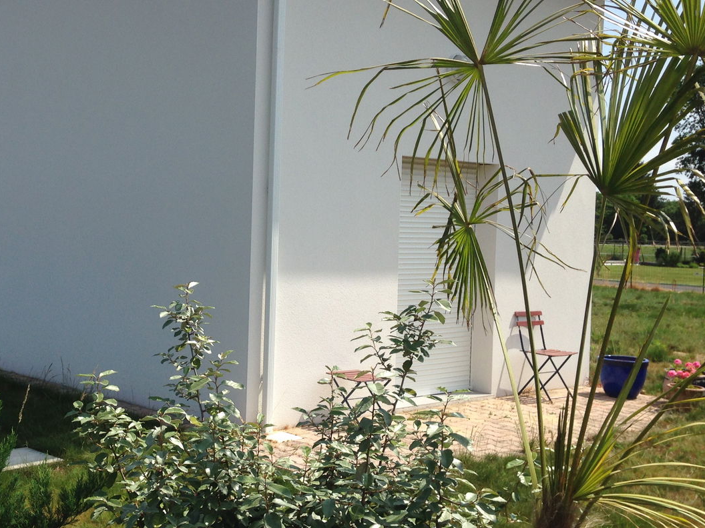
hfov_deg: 37.7
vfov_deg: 29.1
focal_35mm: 50
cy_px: 267
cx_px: 221
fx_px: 1018
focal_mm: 4.12
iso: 50
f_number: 2.4
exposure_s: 1/1938
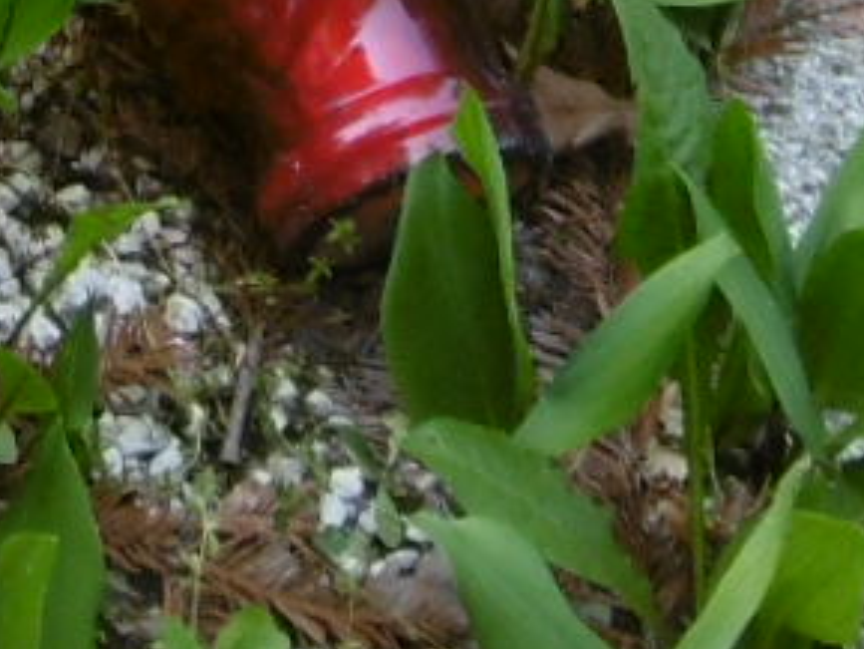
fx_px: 4245
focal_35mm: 170
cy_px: -987
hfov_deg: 11.1
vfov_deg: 8.0
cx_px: -451
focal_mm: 4.3
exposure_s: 1/100
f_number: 3.1
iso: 100
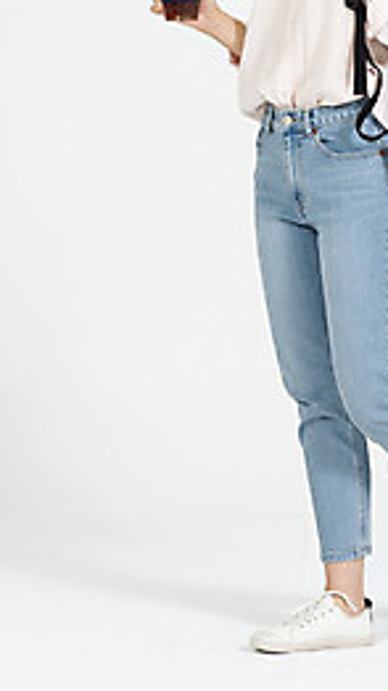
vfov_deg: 13.7
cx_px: 331
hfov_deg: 7.7
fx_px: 2877
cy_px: 169
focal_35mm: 157
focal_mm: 98
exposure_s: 1/125
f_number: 13
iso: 100
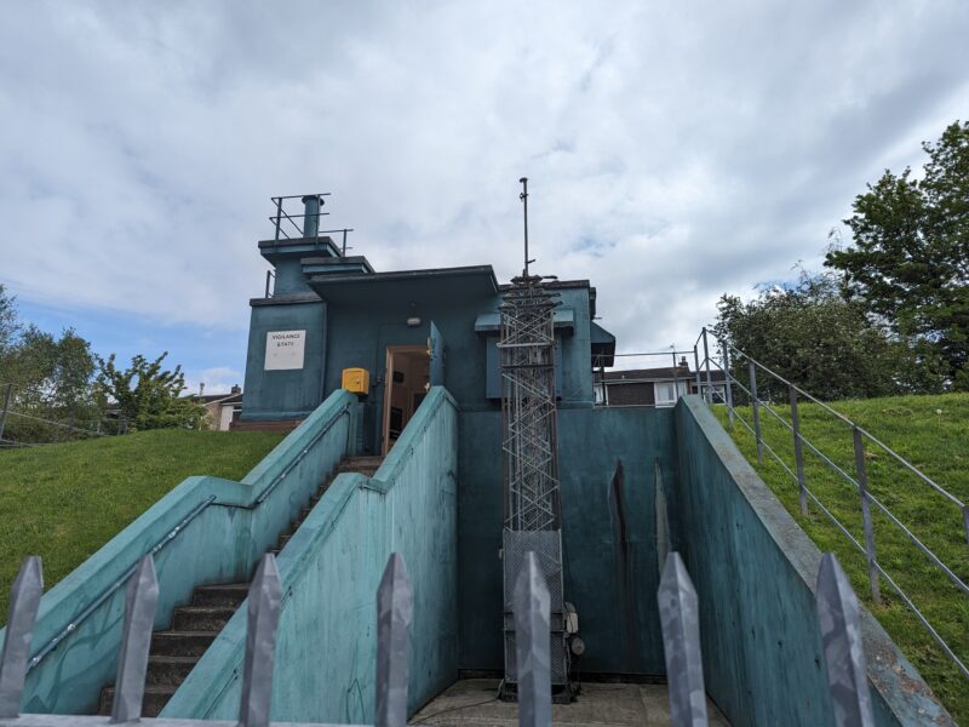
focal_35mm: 24
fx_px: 672
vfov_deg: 56.8
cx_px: 484
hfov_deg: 71.6
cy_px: 364
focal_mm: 6.81
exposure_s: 1/2513
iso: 51
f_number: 1.85
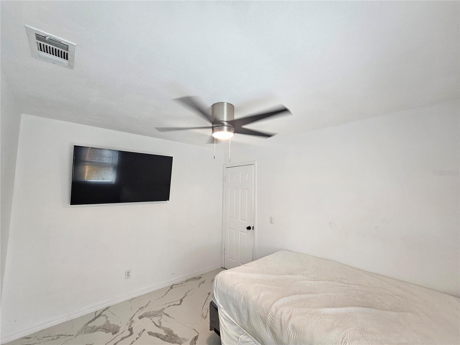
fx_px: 173
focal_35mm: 13
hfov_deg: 106.2
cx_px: 230
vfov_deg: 89.9
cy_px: 172
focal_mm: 2.2
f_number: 2.2
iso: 80
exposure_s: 1/60
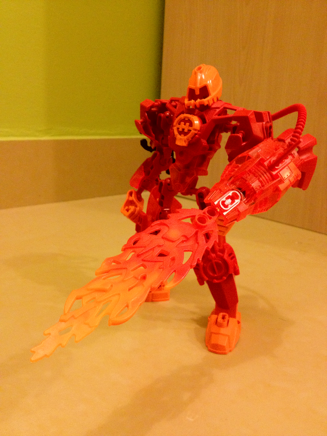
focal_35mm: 35
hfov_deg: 40.7
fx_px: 441
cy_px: 218
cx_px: 164
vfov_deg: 52.6
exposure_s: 1/17
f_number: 2.4
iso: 400
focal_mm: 4.28
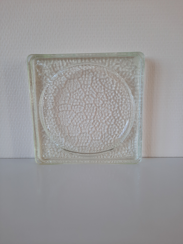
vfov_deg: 69.4
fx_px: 176
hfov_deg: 54.9
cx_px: 92
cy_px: 122
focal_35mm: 25
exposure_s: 1/100
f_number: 2
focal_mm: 4.6
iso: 50
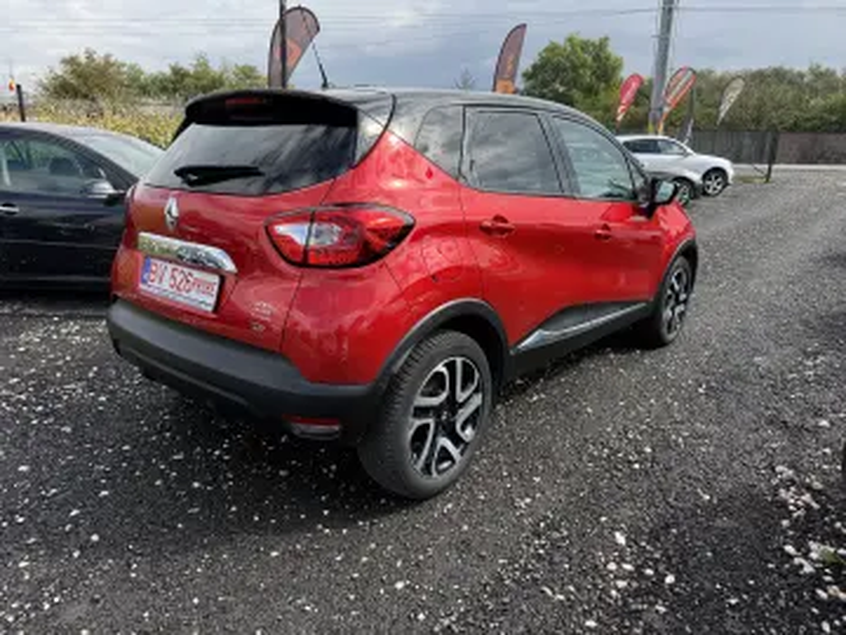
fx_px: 587
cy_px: 318
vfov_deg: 56.8
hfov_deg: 71.6
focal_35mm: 24
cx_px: 423
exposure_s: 1/2000
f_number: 1.78
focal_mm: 6.76
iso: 100
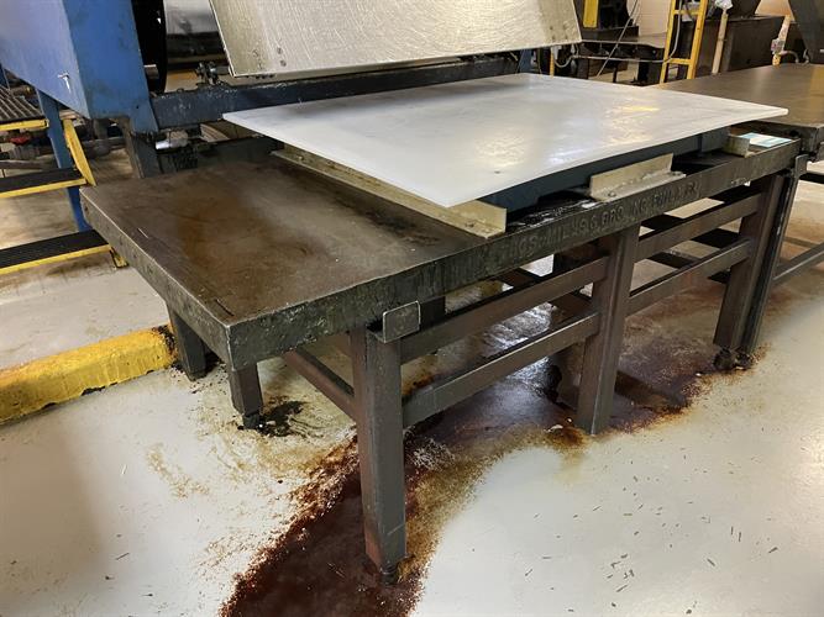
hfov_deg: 67.3
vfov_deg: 53.0
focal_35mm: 26
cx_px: 412
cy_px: 308
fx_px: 619
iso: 320
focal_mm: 4.2
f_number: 1.6
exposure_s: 1/60
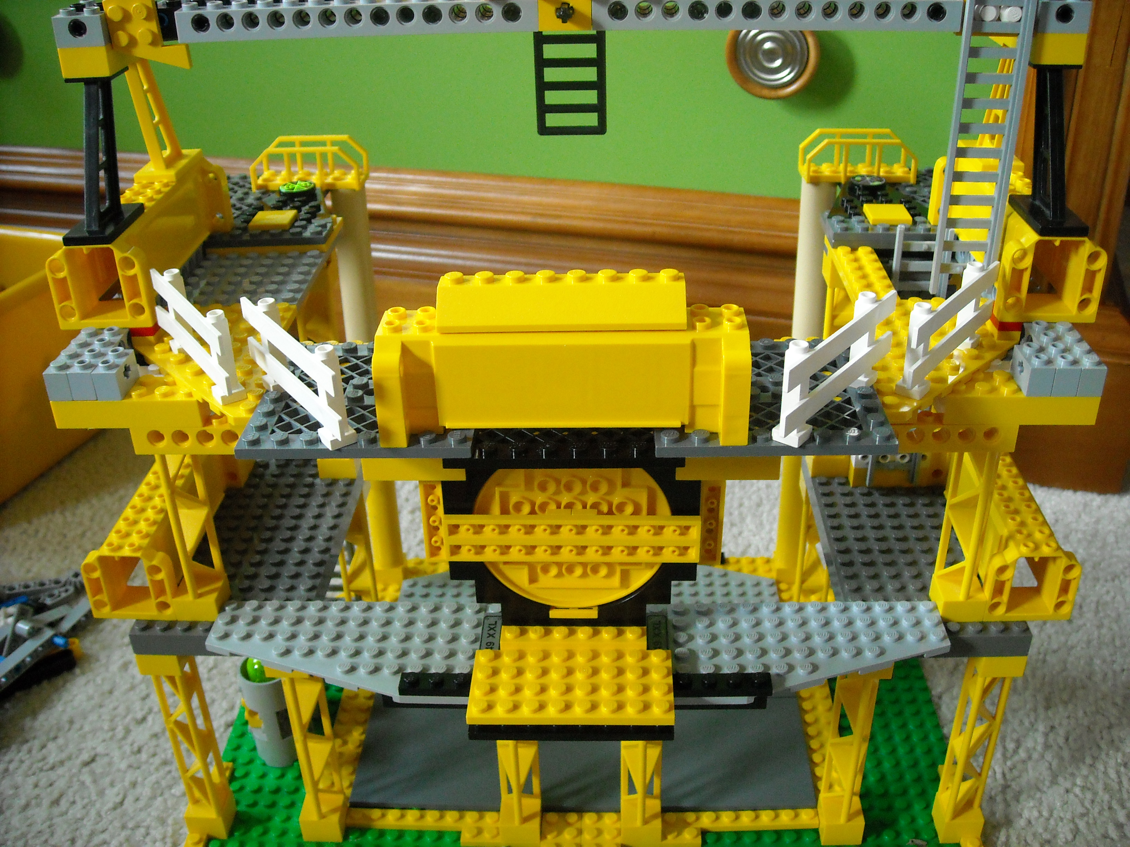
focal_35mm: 35
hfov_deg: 52.6
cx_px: 565
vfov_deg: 40.7
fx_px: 1143
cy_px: 424
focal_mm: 5.7
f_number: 2.8
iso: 400
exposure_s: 1/45
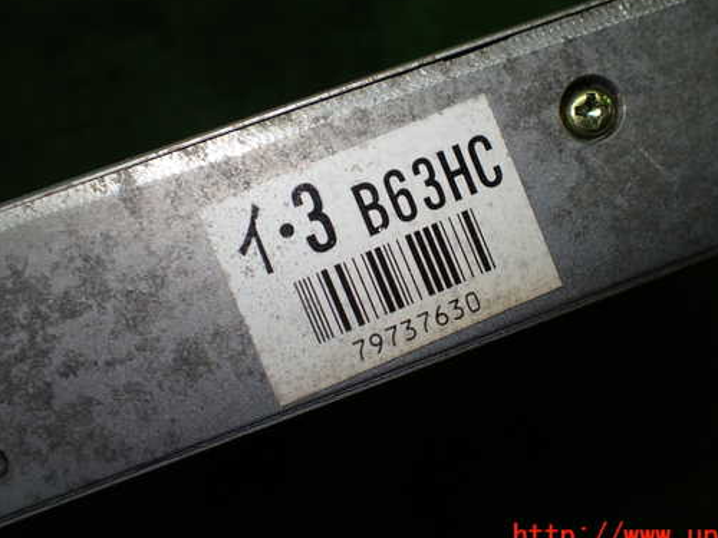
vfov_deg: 39.6
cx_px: 406
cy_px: 232
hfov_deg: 51.2
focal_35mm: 36
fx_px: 747
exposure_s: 1/200
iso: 100
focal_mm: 5.4
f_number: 2.3
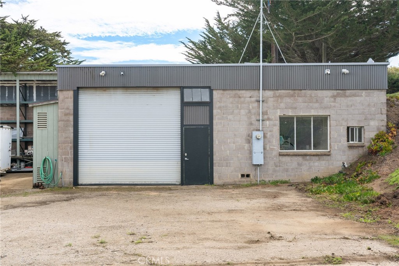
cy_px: 133
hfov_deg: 54.4
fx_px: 388
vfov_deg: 37.9
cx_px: 200
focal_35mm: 35
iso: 800
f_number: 8
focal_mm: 35
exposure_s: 1/800
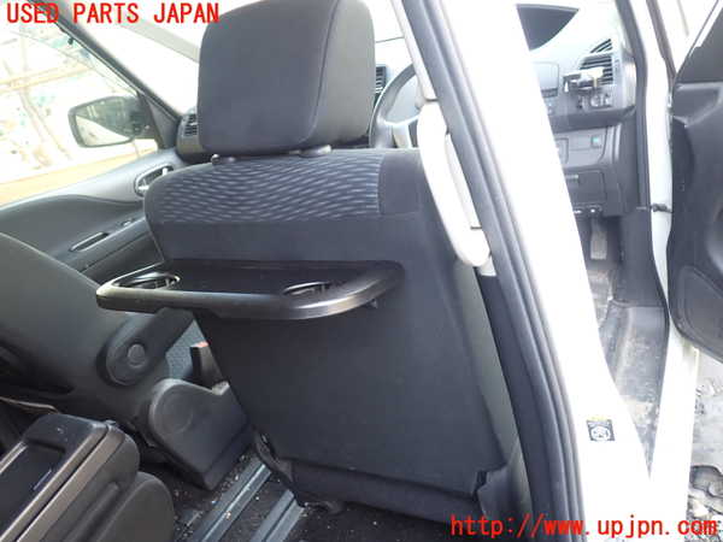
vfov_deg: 46.8
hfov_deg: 60.0
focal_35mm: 30
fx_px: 627
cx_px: 362
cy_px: 271
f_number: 2.3
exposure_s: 1/60
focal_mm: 5.4
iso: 200
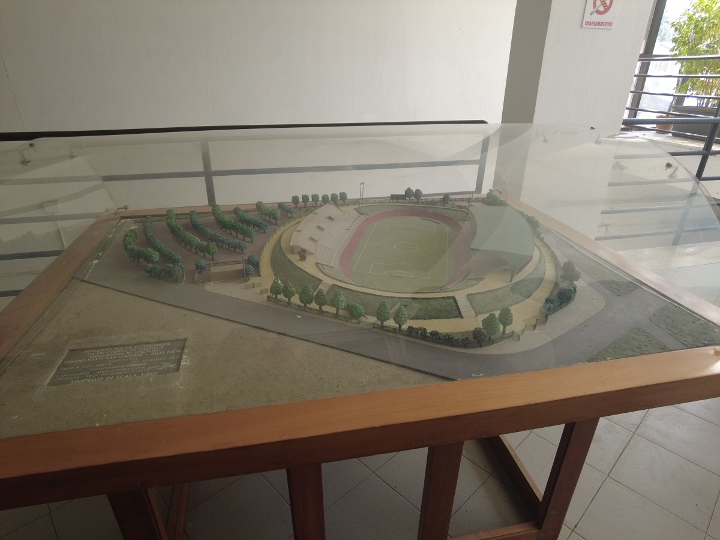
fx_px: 416
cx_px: 360
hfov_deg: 81.7
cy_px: 270
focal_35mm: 20
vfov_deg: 66.0
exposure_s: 1/50
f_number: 1.8
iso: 100
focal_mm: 4.4
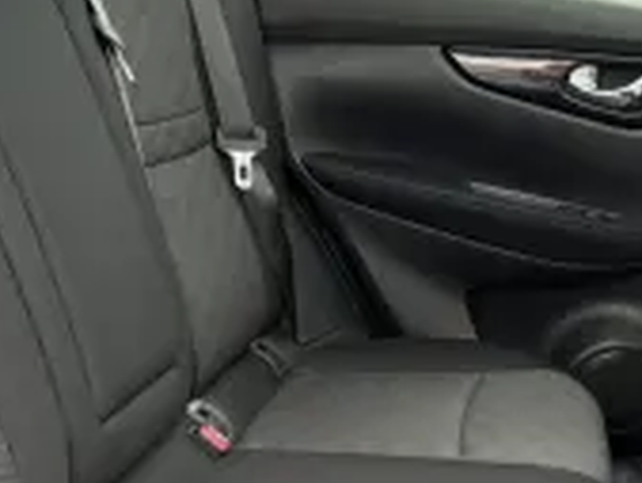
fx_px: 947
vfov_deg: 27.0
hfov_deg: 37.5
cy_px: 483
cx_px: 308
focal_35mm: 51
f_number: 1.78
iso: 320
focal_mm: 6.76
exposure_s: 1/60
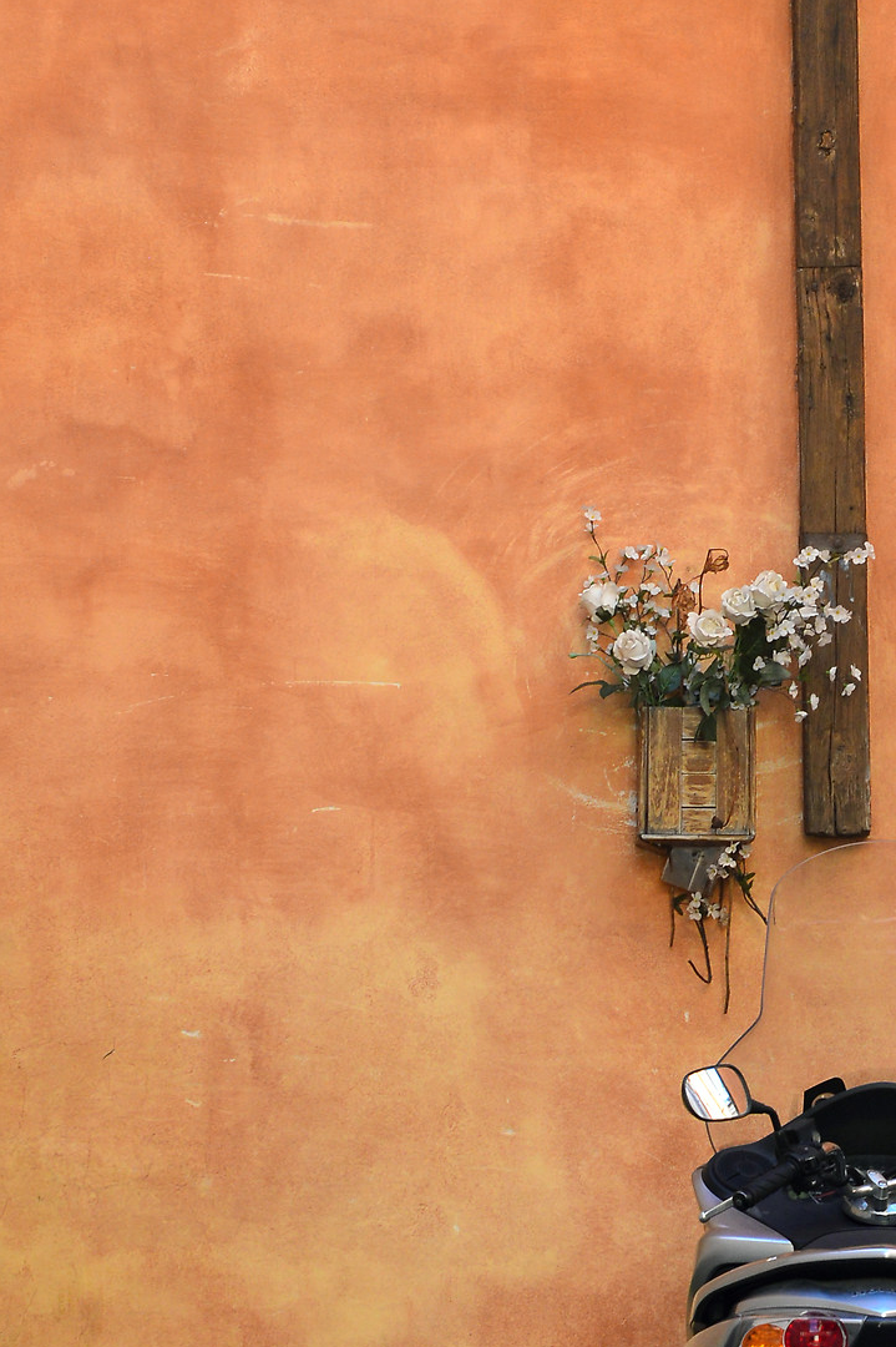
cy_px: 506
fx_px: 11210
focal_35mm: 300
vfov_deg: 6.9
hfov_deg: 4.6
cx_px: 864
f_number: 7.1
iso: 800
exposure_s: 1/200
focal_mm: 135
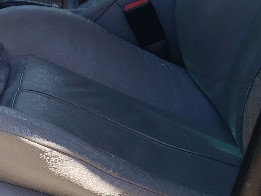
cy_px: -16
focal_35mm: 81
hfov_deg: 22.9
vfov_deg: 17.6
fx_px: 610
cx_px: -13
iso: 50
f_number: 1.5
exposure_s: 1/455
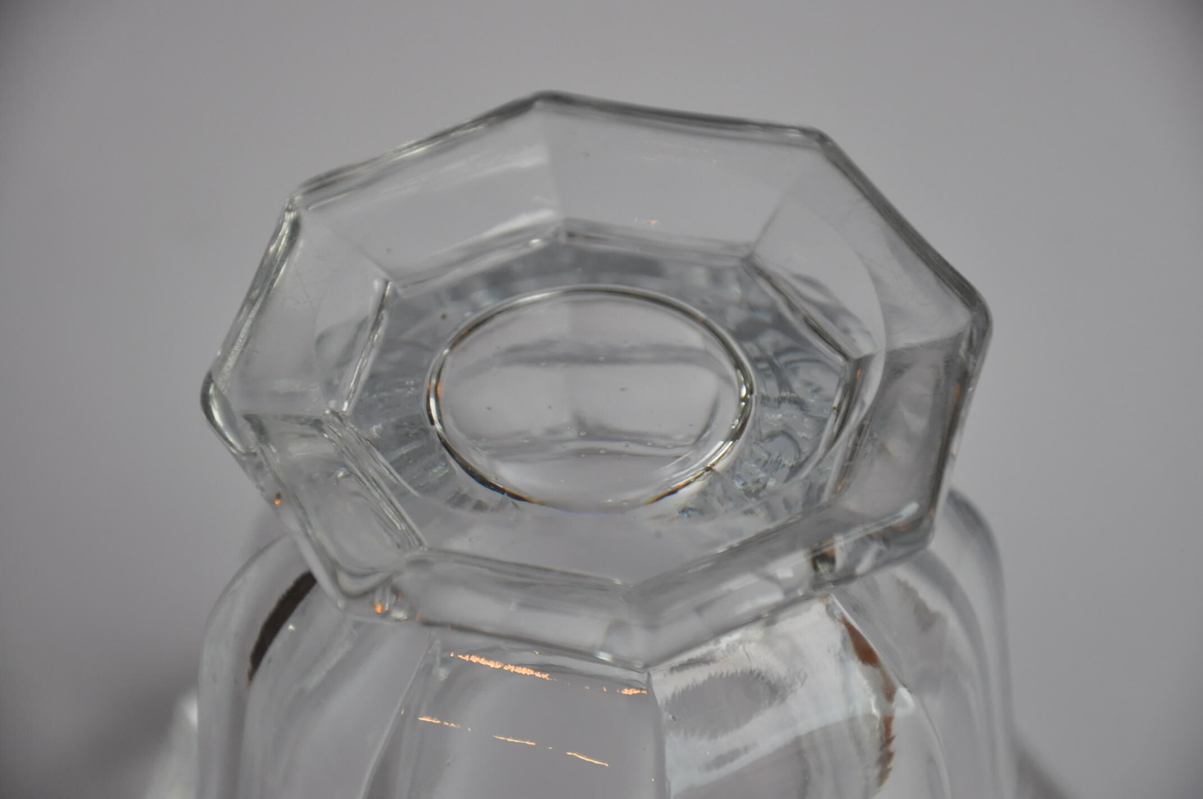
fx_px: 5257
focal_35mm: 158
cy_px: 400
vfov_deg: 8.7
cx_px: 602
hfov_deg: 13.1
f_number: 5.6
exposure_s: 1/125
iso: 1000
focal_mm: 105
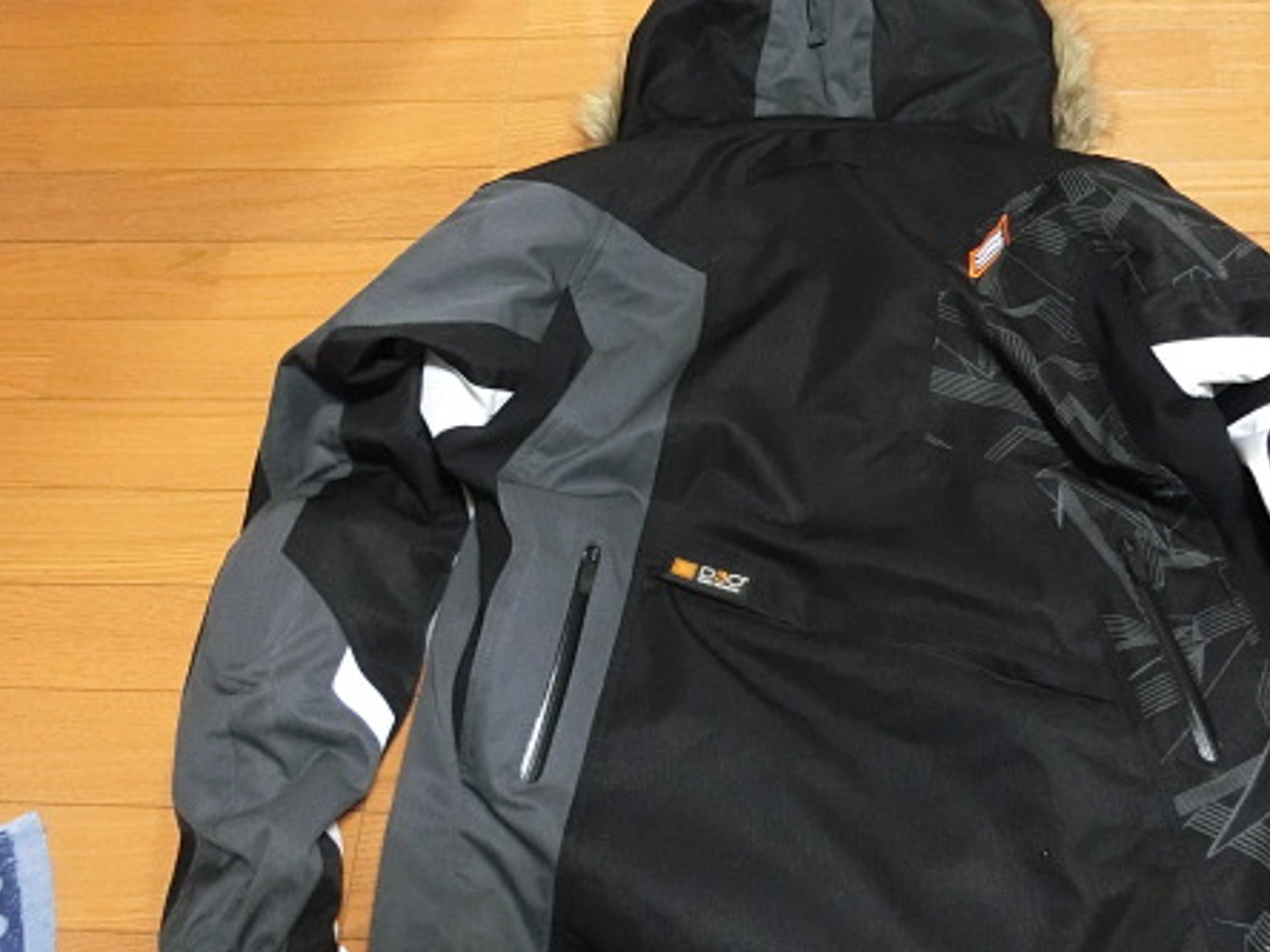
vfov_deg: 39.6
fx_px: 1321
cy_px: 437
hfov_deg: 50.8
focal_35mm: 36
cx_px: 792
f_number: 3.5
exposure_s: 1/10
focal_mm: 4.5
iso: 800
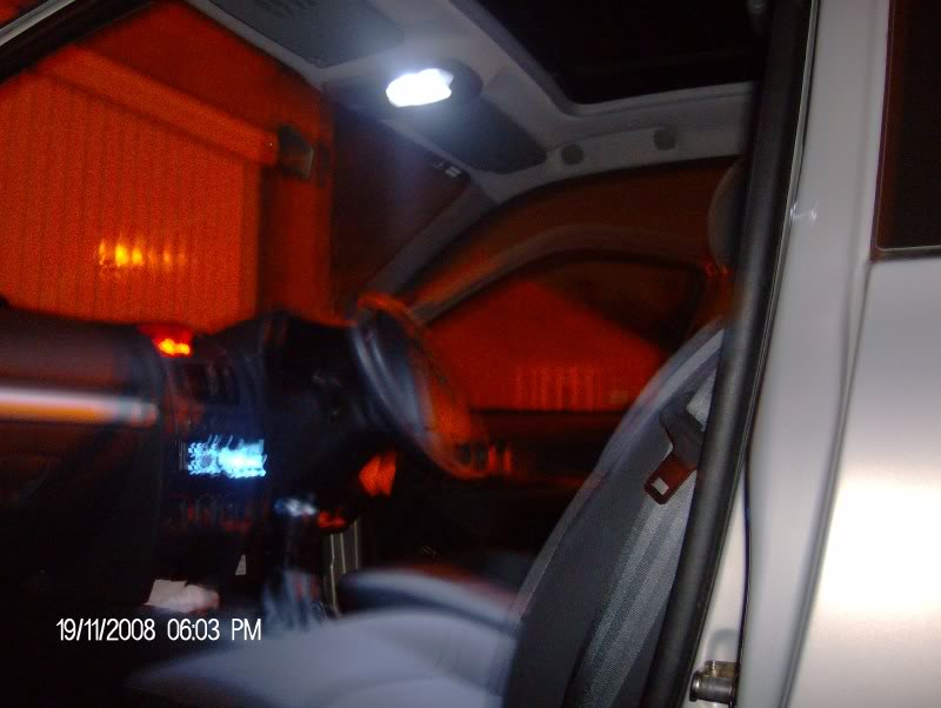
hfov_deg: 51.3
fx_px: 980
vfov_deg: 39.7
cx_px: 470
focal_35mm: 36
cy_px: 354
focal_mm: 6
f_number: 2.8
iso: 200
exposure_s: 2
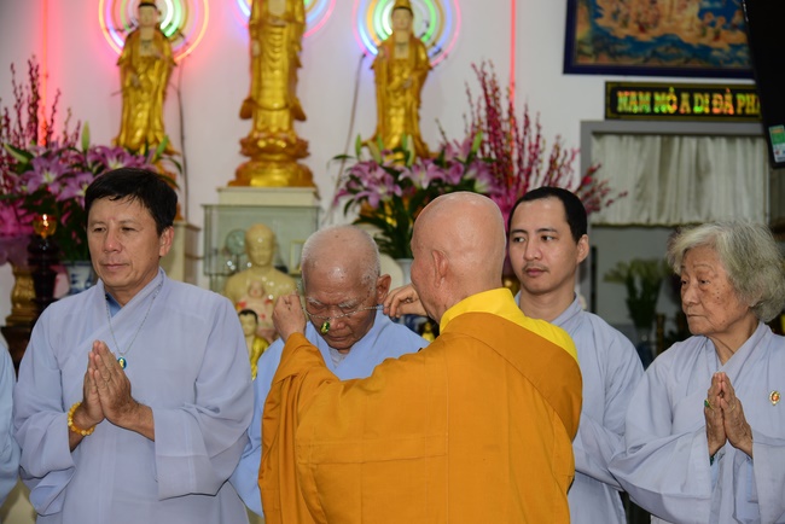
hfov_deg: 30.9
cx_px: 392
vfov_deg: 20.9
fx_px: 1418
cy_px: 262
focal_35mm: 65
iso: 320
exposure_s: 1/60
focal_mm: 65
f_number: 4
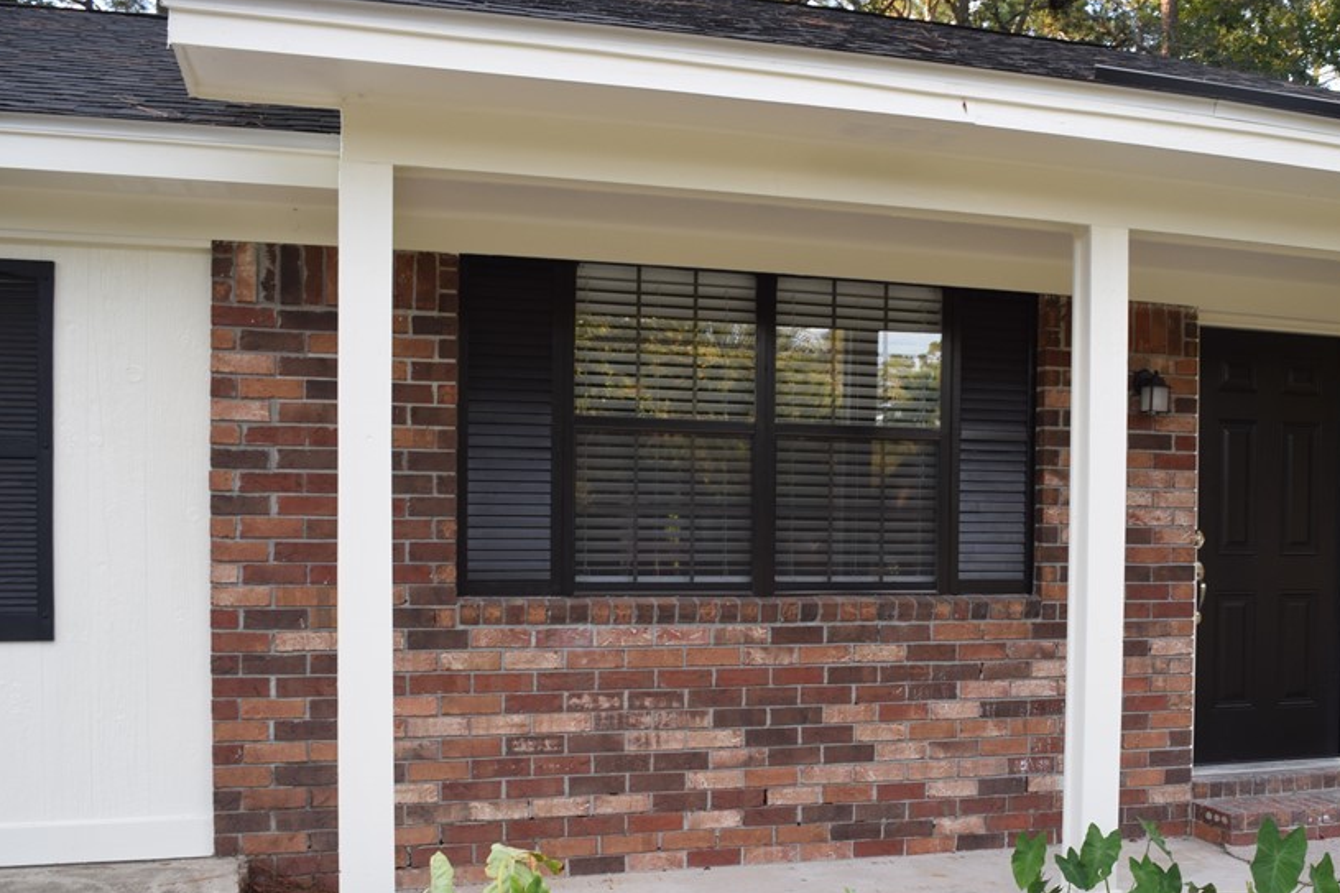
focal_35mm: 36
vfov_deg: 36.5
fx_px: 1340
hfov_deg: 52.4
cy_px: 582
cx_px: 862
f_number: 5.6
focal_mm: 18
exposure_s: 1/125
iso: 400
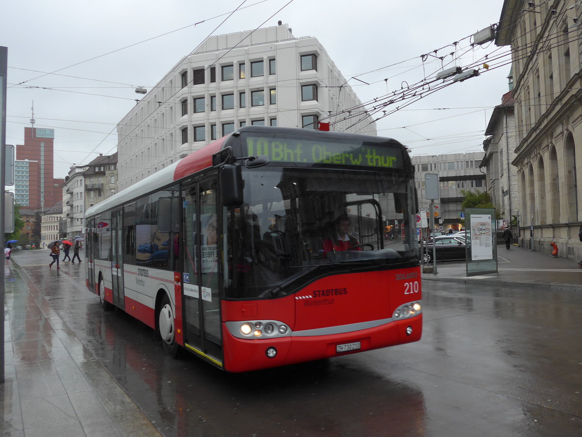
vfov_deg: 48.2
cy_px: 218
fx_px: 488
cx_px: 291
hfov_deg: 61.7
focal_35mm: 29
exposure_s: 1/250
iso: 160
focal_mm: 6
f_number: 2.5
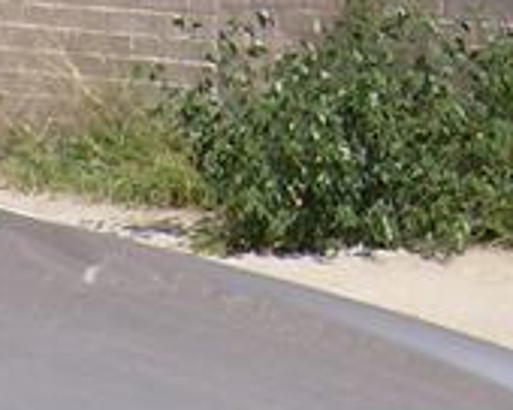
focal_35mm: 224
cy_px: 835
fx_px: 3401
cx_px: -634
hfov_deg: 8.1
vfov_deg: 6.7
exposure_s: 1/568
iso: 100
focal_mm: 6.4
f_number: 4.8
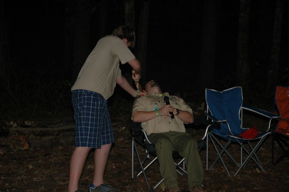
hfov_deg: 16.7
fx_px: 986
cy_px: 96
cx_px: 144
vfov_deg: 11.1
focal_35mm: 123
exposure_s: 1/60
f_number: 5.3
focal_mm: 82
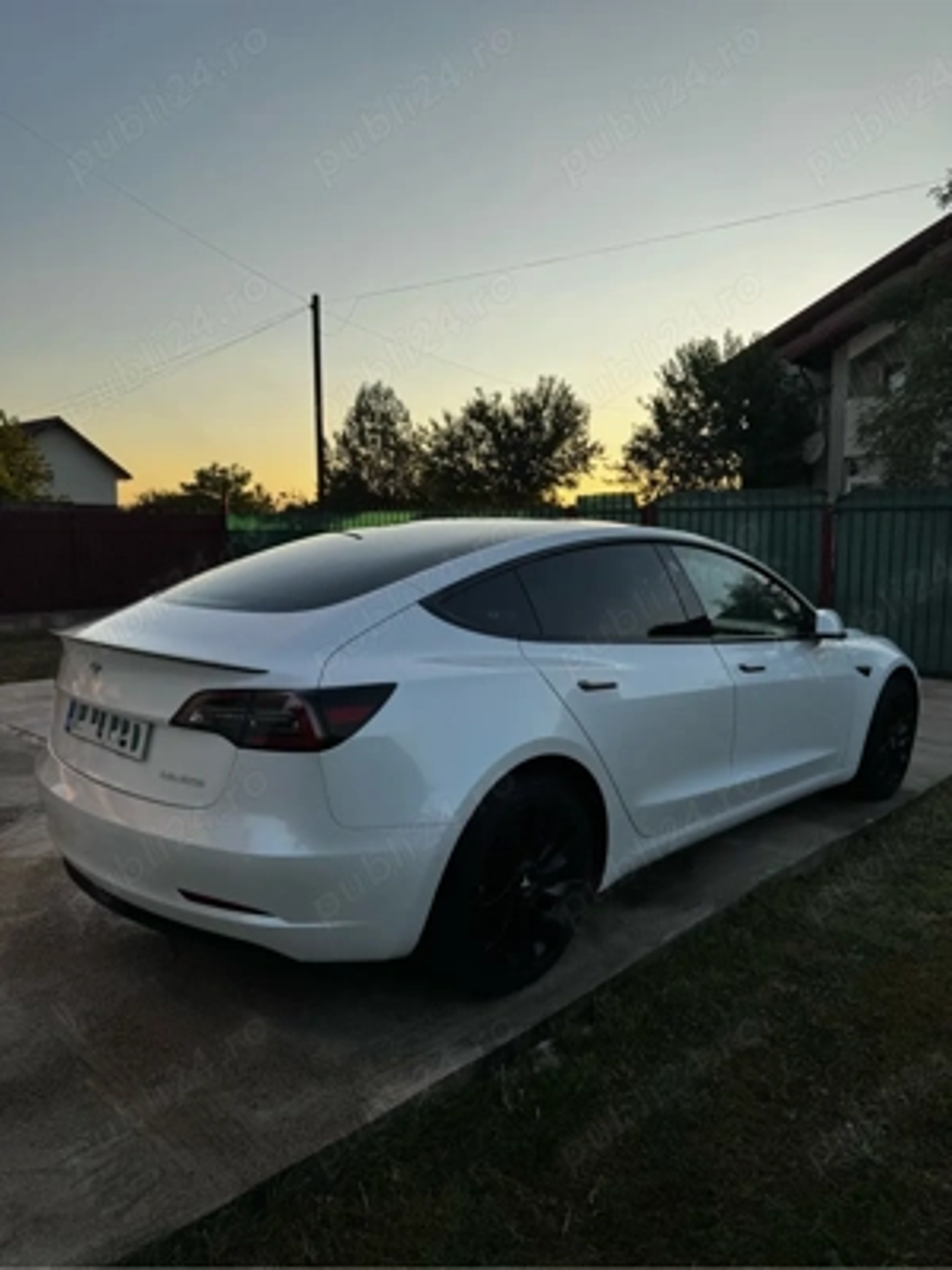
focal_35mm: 24
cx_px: 476
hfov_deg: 56.8
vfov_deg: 71.6
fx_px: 880
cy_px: 635
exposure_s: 1/1923
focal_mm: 6.76
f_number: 1.78
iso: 80
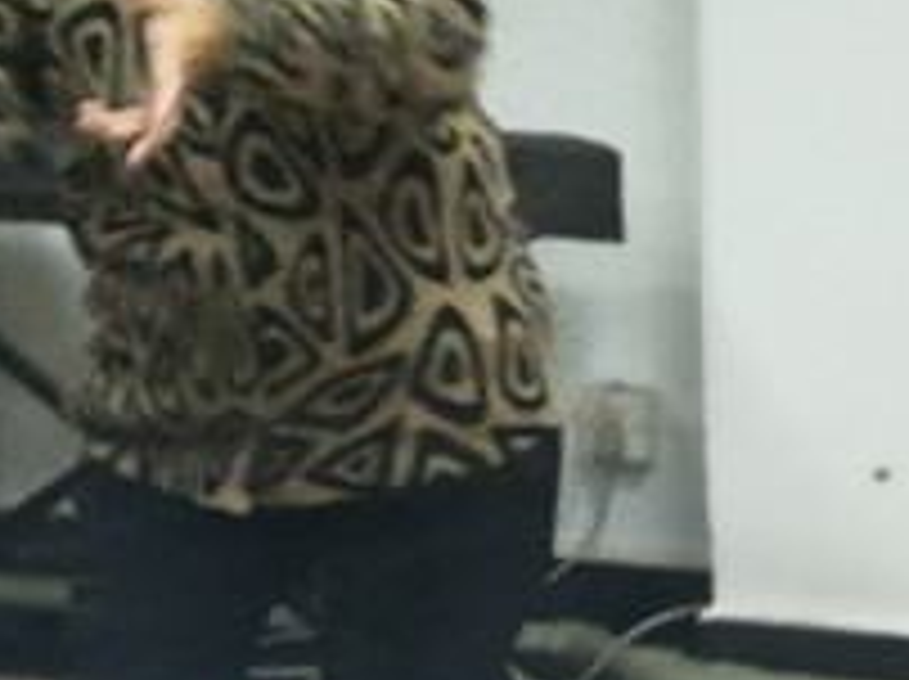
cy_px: -266
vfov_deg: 6.9
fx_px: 5534
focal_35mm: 211
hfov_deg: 9.4
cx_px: 108
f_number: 2.2
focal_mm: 3.83
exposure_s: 1/20
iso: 500
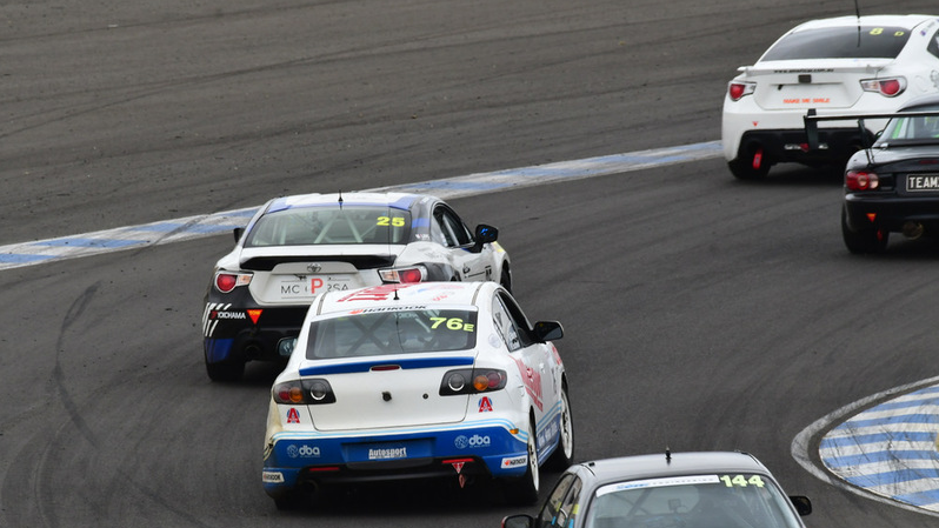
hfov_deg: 2.7
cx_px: 470
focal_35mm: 788
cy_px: 266
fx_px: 19621
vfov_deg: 1.5
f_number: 11
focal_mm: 500
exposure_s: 1/640
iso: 640
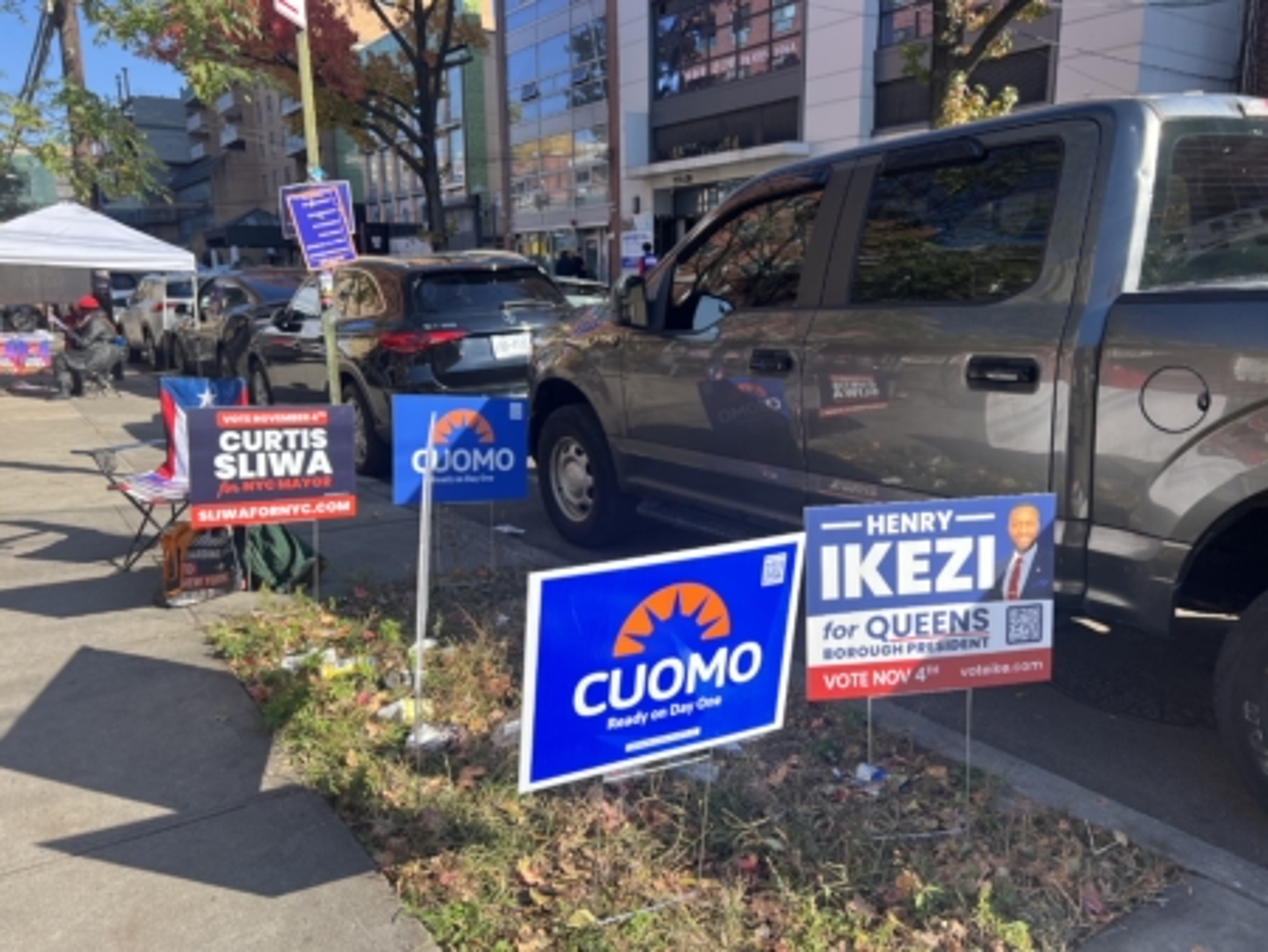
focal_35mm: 26
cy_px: 476
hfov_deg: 67.3
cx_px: 634
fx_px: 953
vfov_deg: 53.1
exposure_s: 1/1511
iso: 50
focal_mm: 5.7
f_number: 1.5
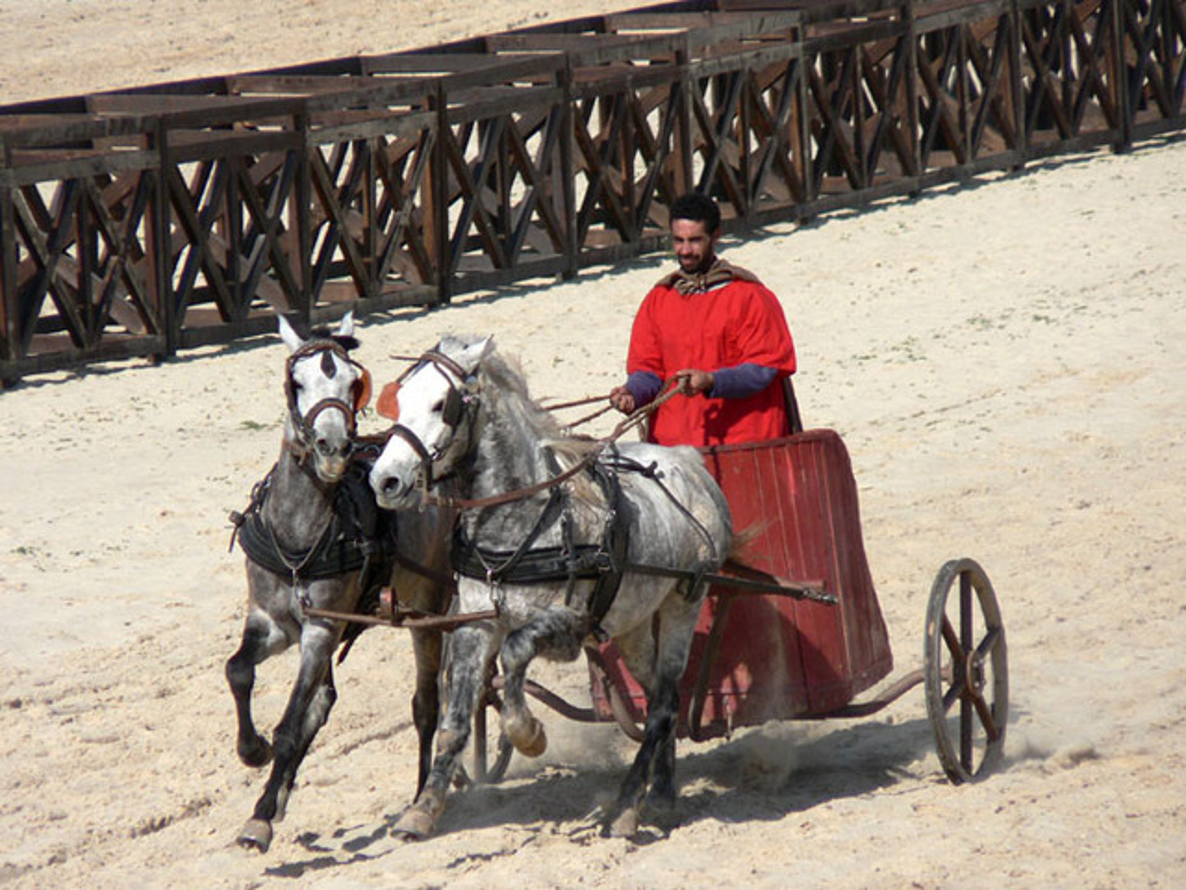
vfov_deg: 3.4
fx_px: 14801
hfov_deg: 4.6
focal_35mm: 432
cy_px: 445
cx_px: 593
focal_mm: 72
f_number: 4
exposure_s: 1/500
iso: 100
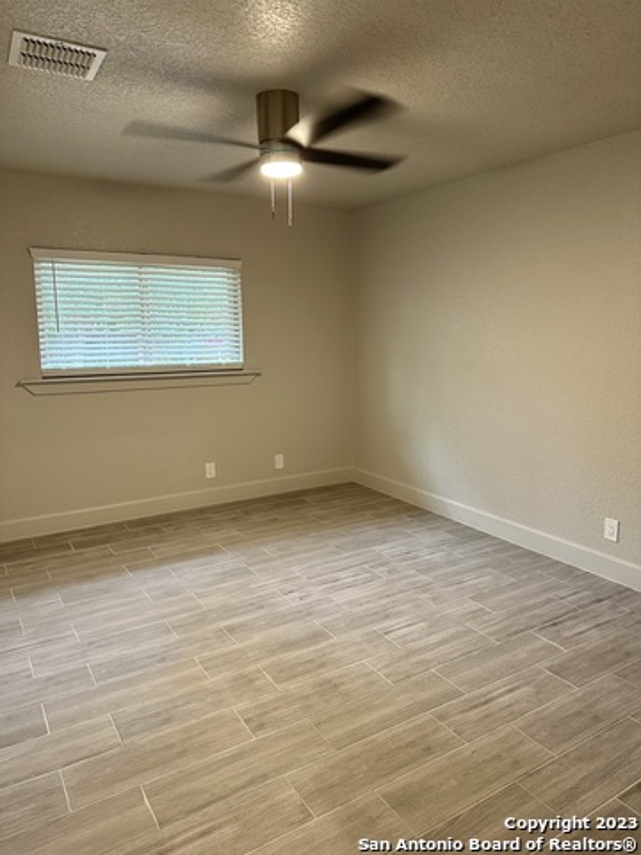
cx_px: 320
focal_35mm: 24
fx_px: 593
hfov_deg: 56.8
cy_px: 428
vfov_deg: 71.6
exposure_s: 1/60
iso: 250
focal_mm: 6.86
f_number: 1.78
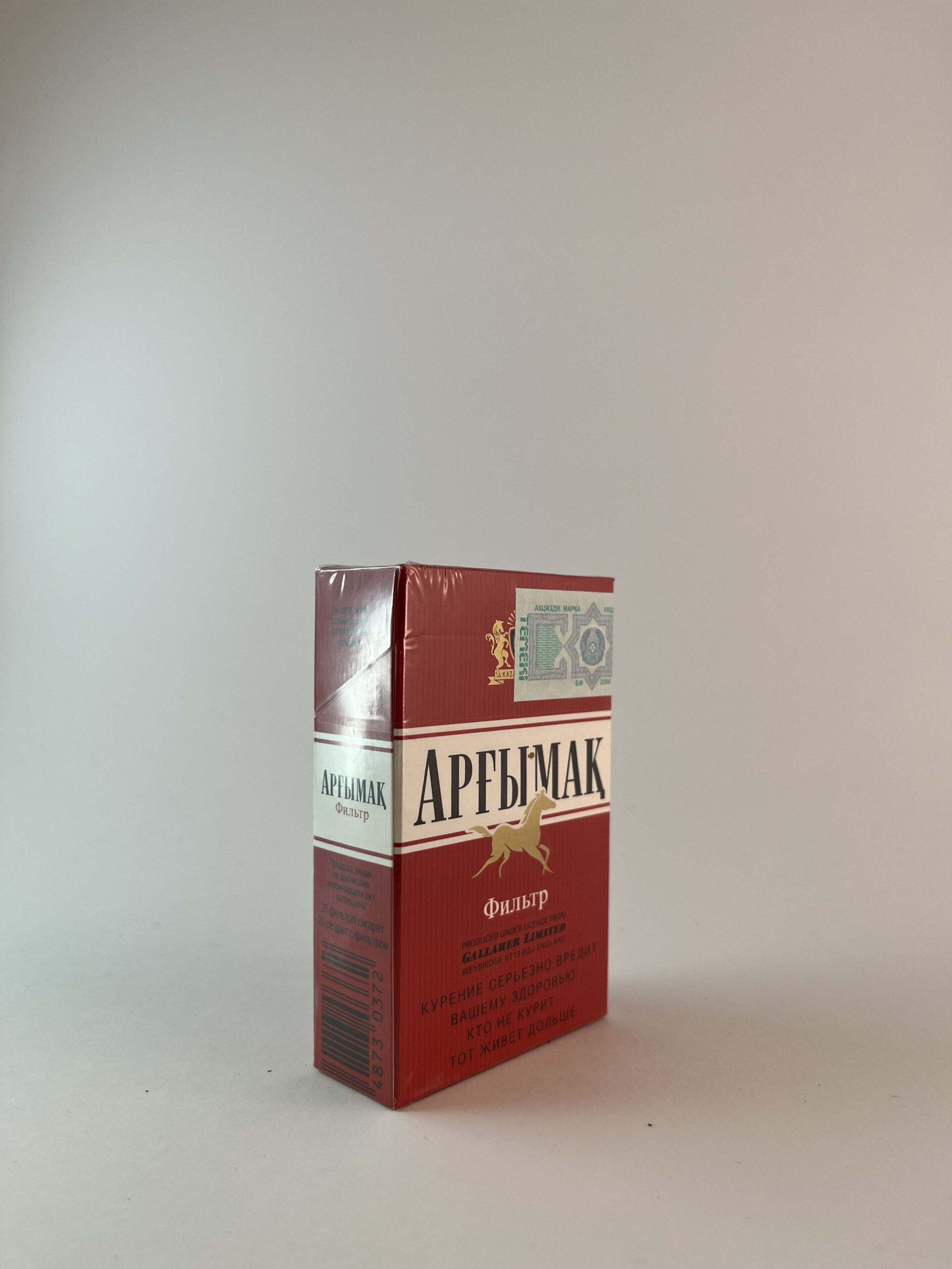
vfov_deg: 67.3
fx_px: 953
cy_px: 634
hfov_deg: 53.1
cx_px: 476
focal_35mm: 26
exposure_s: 1/394
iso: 50
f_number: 1.6
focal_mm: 5.1
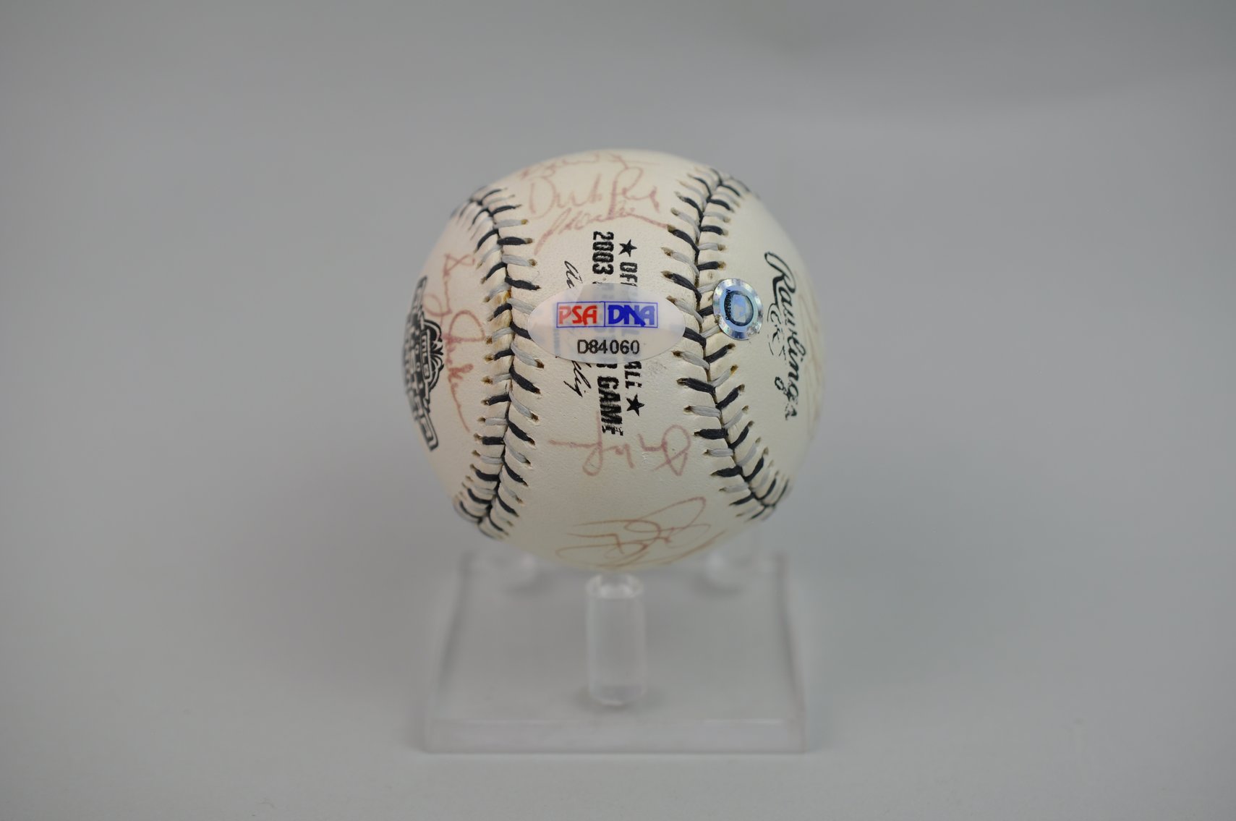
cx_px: 618
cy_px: 410
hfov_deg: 33.4
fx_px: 2057
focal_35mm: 60
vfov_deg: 22.6
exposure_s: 1/80
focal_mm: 40
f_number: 4.5
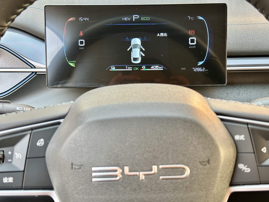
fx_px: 373
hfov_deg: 39.7
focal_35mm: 48
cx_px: 134
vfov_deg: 30.3
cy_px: 101
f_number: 1.78
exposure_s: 1/62
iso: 80
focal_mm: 6.86
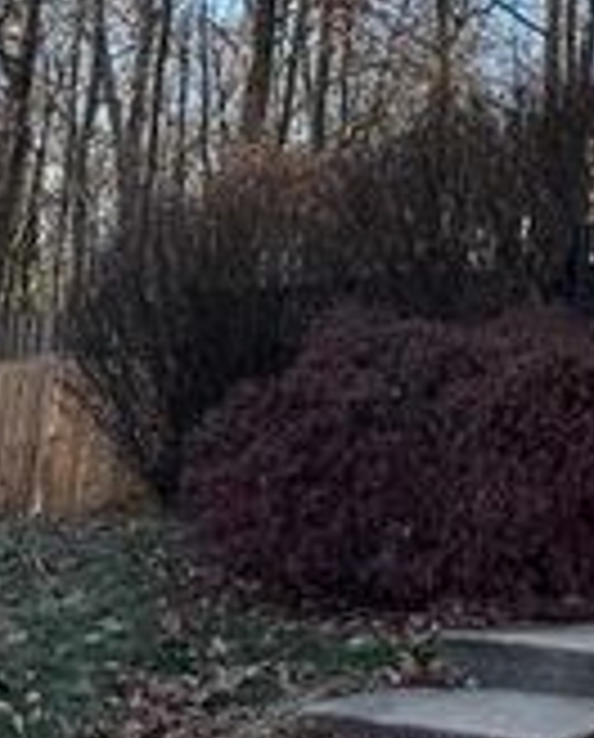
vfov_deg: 19.6
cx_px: 670
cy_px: 38
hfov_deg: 15.8
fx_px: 2080
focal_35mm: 95
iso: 80
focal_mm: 6.76
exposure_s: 1/1151
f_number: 1.78
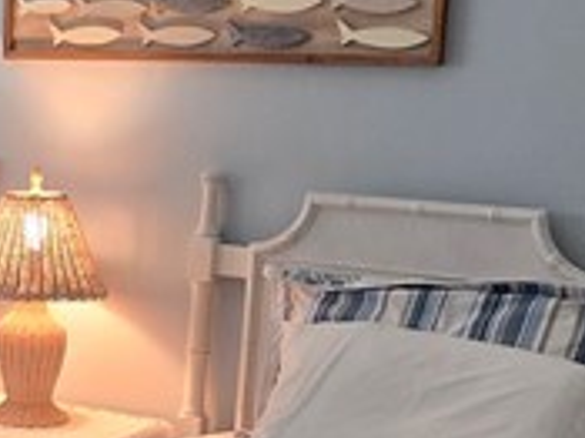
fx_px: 1283
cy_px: 311
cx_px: -84
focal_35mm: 76
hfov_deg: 23.8
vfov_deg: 19.3
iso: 160
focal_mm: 2.2
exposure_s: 1/60
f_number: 2.2
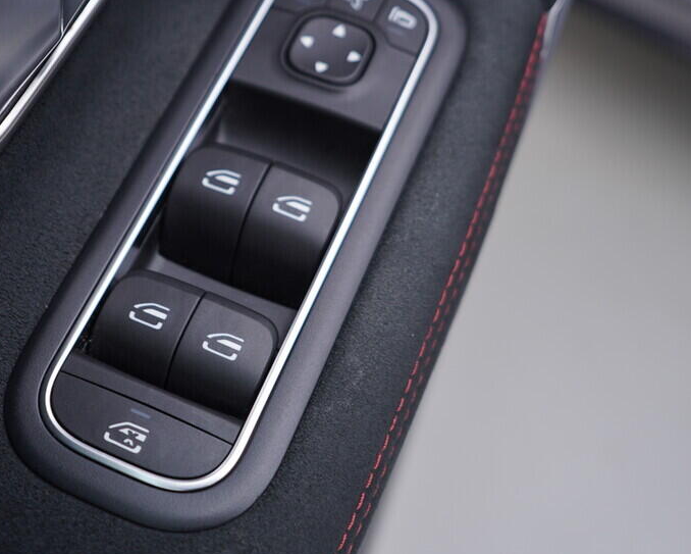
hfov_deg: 36.4
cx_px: 254
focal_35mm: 51
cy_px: 239
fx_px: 1043
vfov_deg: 29.7
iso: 125
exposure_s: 1/50
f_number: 3.2
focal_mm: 24
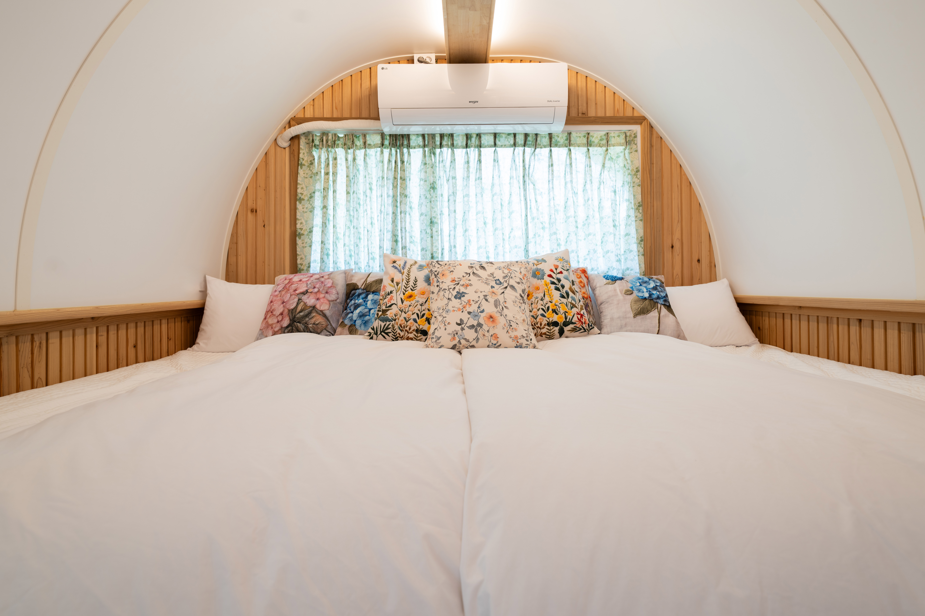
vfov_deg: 67.4
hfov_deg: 90.0
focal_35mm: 18
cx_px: 462
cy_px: 308
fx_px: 462
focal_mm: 18
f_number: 5
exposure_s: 1/6
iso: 100
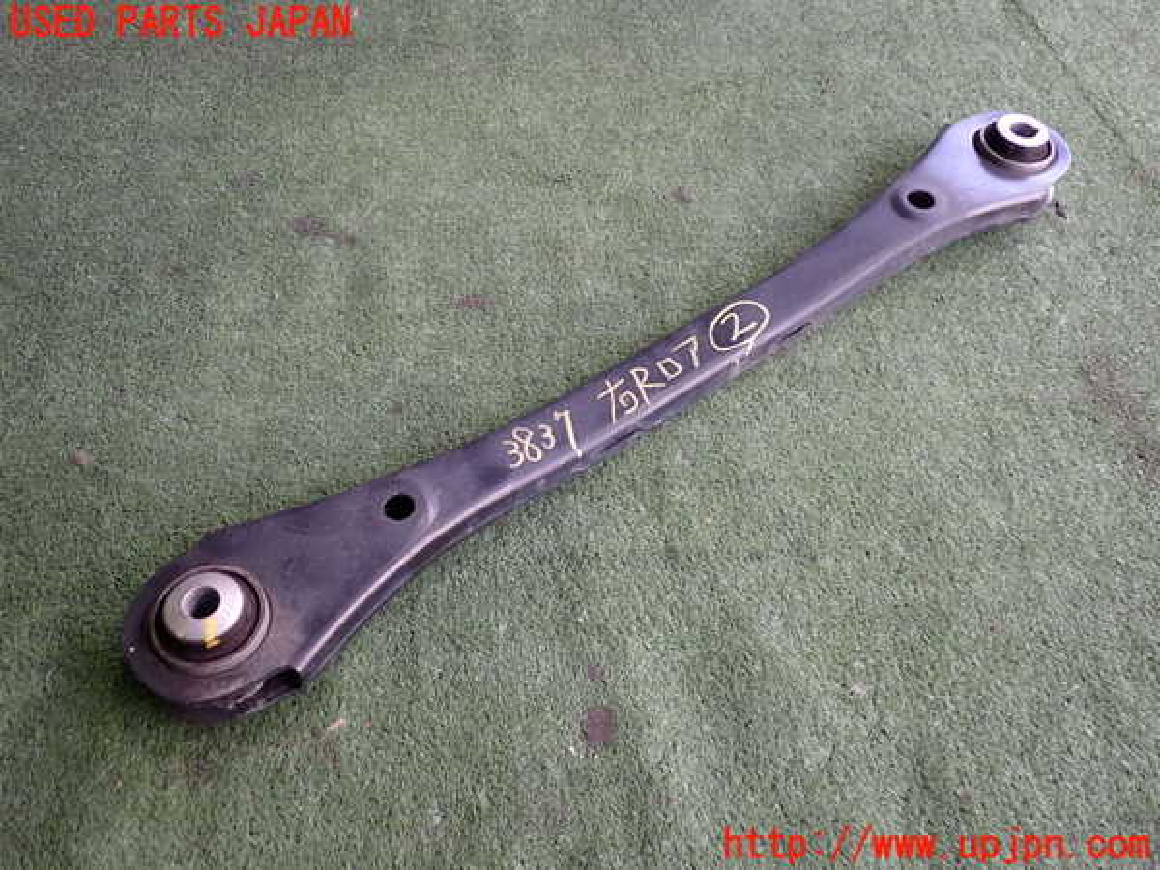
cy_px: 435
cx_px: 580
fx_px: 1005
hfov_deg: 60.0
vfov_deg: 46.8
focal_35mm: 30
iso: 200
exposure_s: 1/80
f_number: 2.3
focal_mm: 5.4
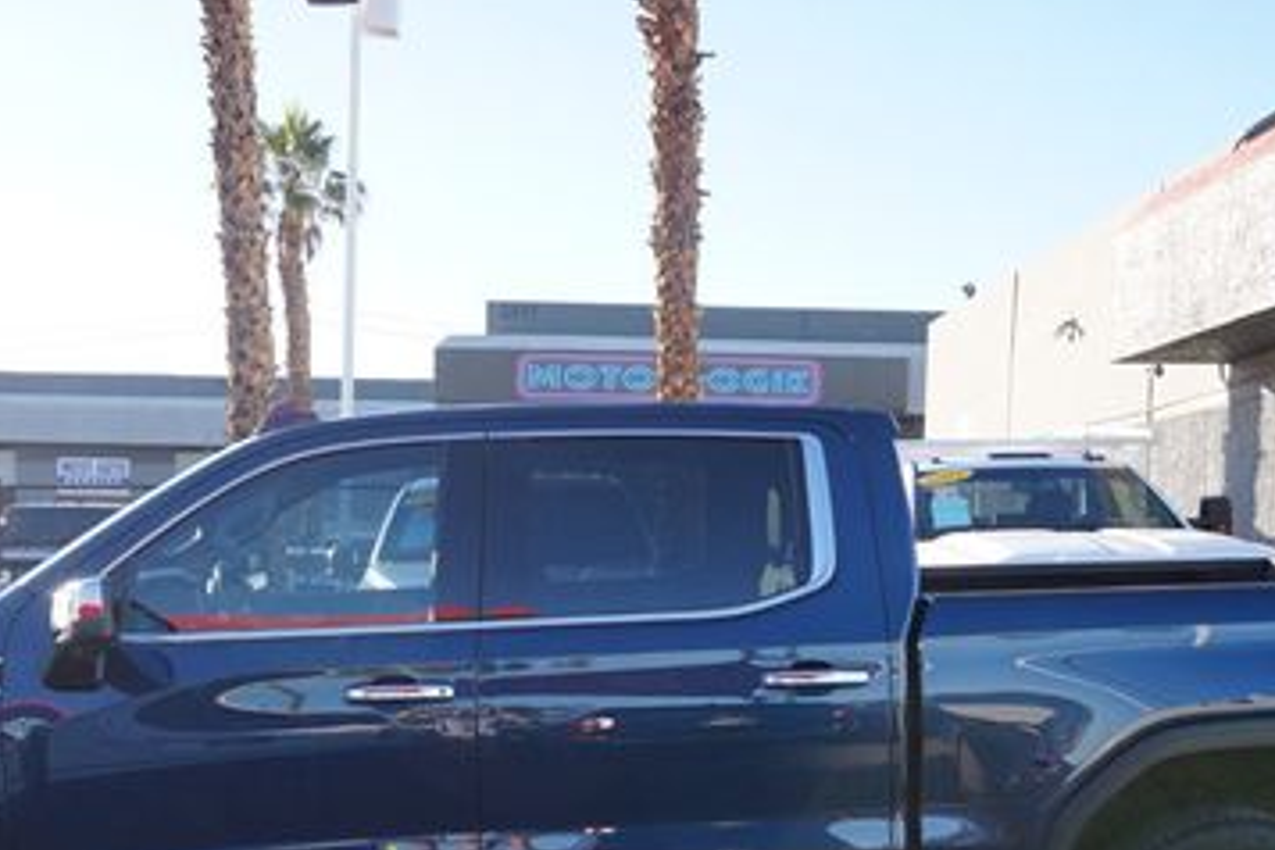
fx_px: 1523
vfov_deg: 30.2
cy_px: 725
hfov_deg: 45.4
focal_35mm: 43
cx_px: 568
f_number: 6.3
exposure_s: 1/80
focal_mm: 16
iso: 100
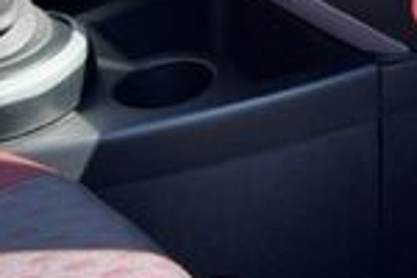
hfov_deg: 17.7
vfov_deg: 10.7
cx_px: 306
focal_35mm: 115
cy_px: -306
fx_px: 1332
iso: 50
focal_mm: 5.7
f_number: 1.5
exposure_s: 1/552
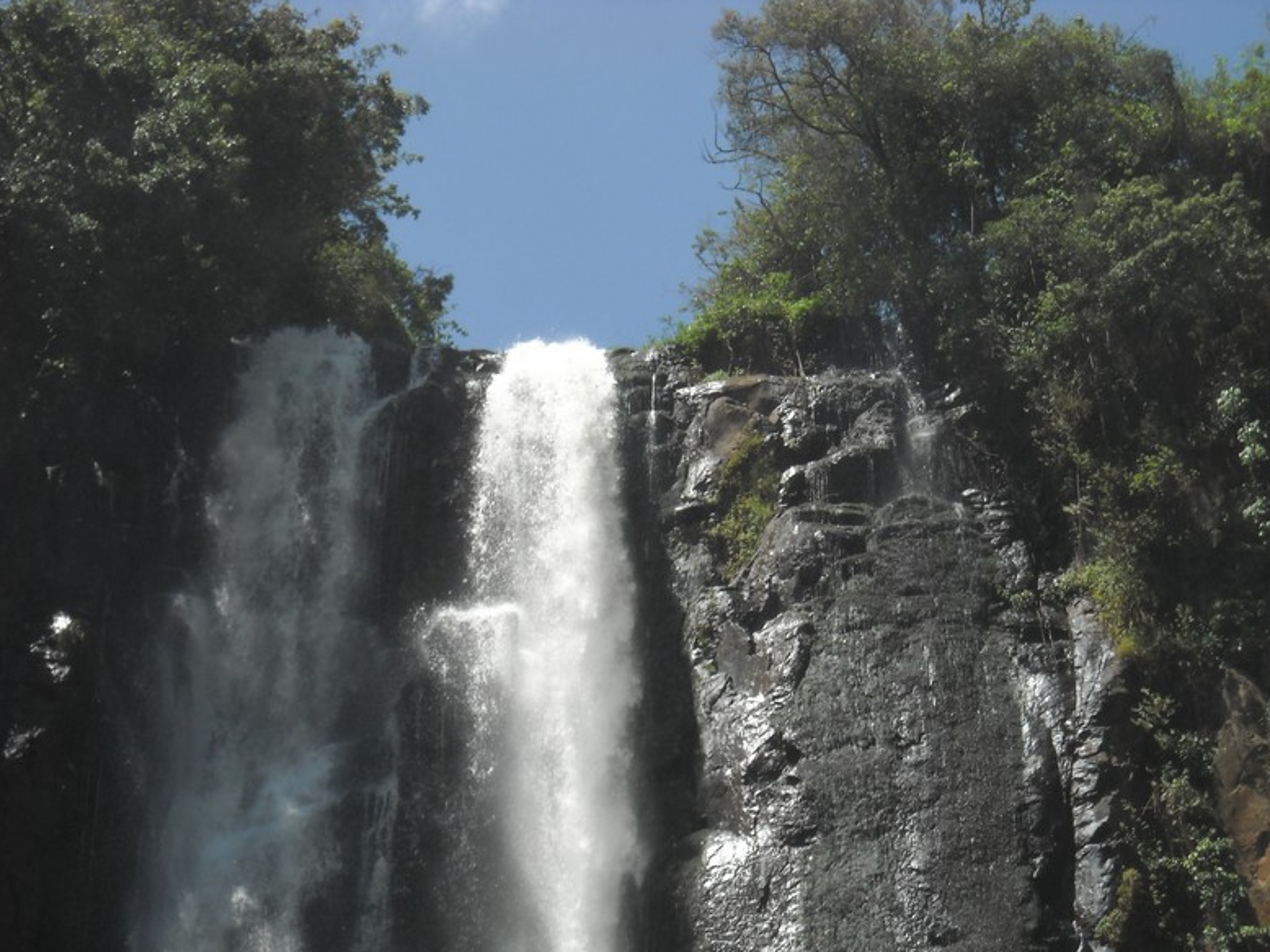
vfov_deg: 13.7
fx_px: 3961
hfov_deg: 18.2
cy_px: 487
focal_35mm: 108
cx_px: 638
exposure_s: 1/369
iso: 64
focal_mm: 17.1
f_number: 4.7
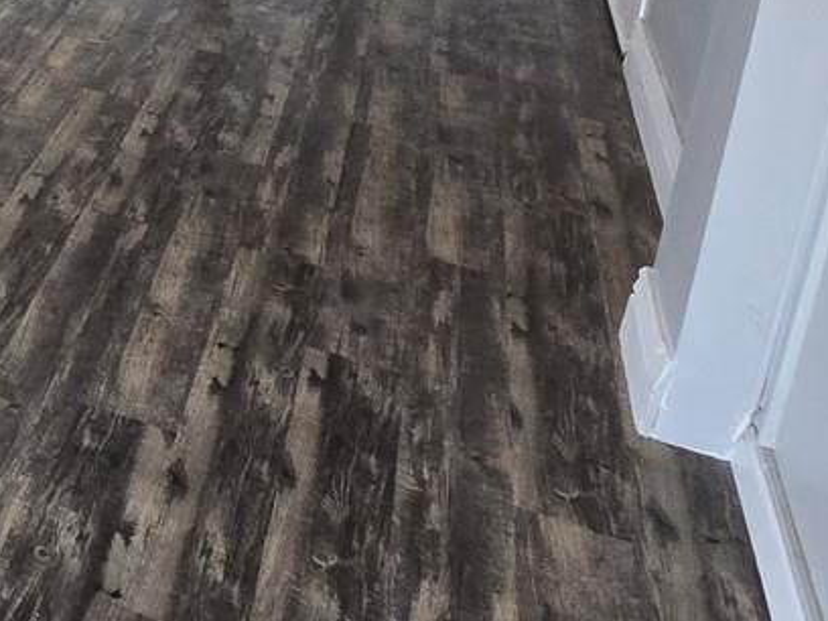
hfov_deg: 23.5
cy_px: -126
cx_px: -589
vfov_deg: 25.6
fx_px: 1220
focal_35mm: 51
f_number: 2.2
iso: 200
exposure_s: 1/60
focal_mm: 2.2
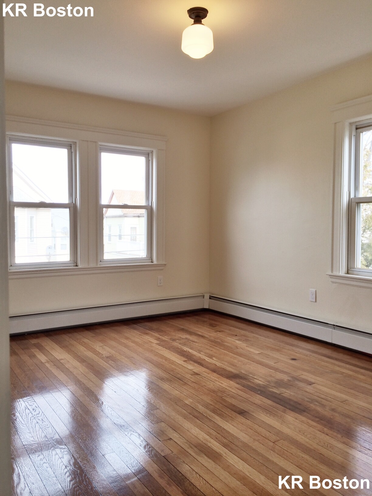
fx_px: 430
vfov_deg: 60.0
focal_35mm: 30
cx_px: 186
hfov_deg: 46.8
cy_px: 248
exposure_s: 1/120
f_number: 2.2
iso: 40
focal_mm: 4.12
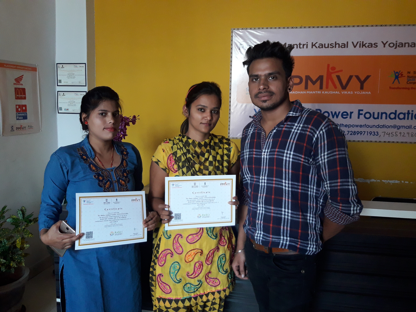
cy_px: 156
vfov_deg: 49.7
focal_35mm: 28
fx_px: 336
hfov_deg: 63.4
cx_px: 208
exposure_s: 1/50
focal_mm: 3.7
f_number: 1.9
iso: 160
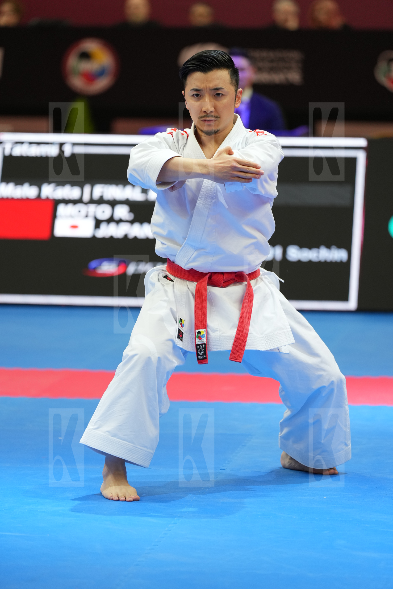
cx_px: 196
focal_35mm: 200
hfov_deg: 6.9
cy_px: 294
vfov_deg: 10.3
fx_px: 3276
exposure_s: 1/500
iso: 800
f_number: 2.8
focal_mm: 200
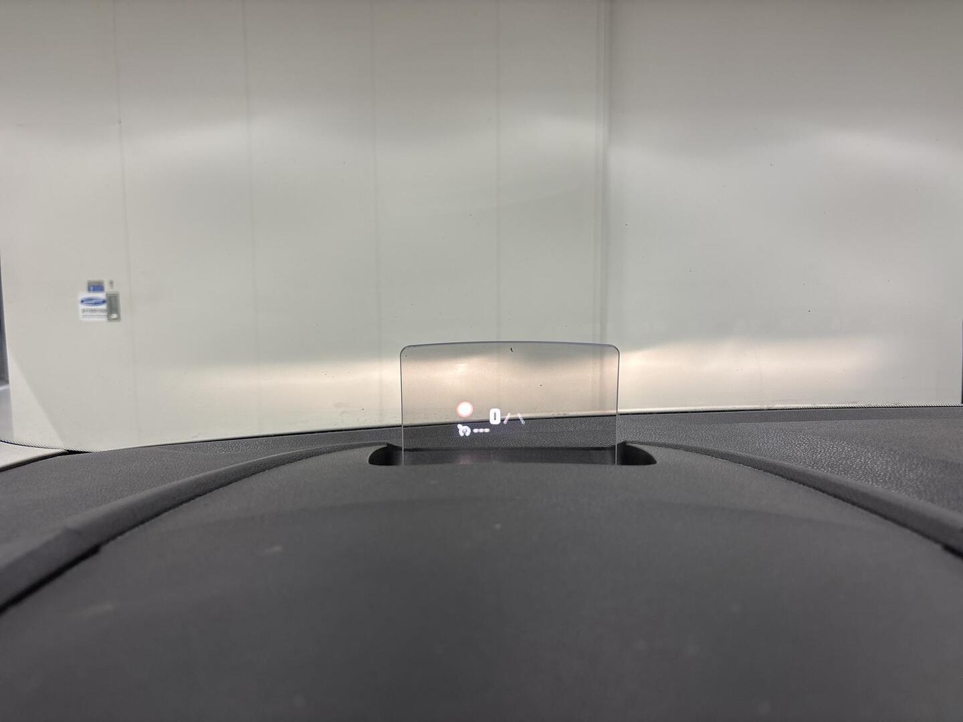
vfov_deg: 53.1
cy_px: 361
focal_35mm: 26
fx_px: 723
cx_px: 482
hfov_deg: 67.3
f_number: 1.6
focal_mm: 5.96
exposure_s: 1/90
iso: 64
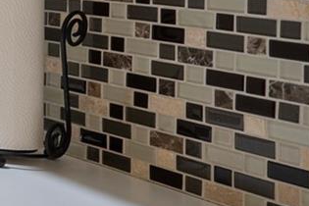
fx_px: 781
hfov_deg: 11.6
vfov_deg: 14.4
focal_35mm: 91
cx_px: -612
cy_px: -63
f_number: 8
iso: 400
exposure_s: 1/2.5
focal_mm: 14
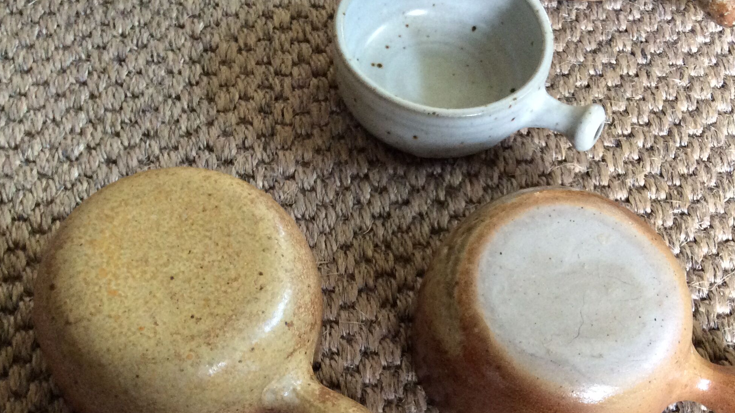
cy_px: 301
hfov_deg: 44.5
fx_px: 896
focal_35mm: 46
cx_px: 396
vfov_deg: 25.7
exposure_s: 1/25
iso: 200
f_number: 2.4
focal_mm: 3.3
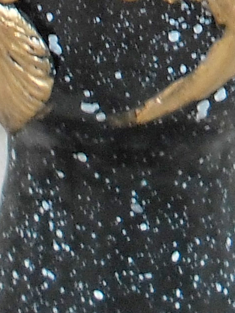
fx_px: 1684
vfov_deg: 9.6
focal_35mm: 186
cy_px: -399
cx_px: 167
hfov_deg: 8.0
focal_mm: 4.9
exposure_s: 1/47
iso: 100
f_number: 3.5
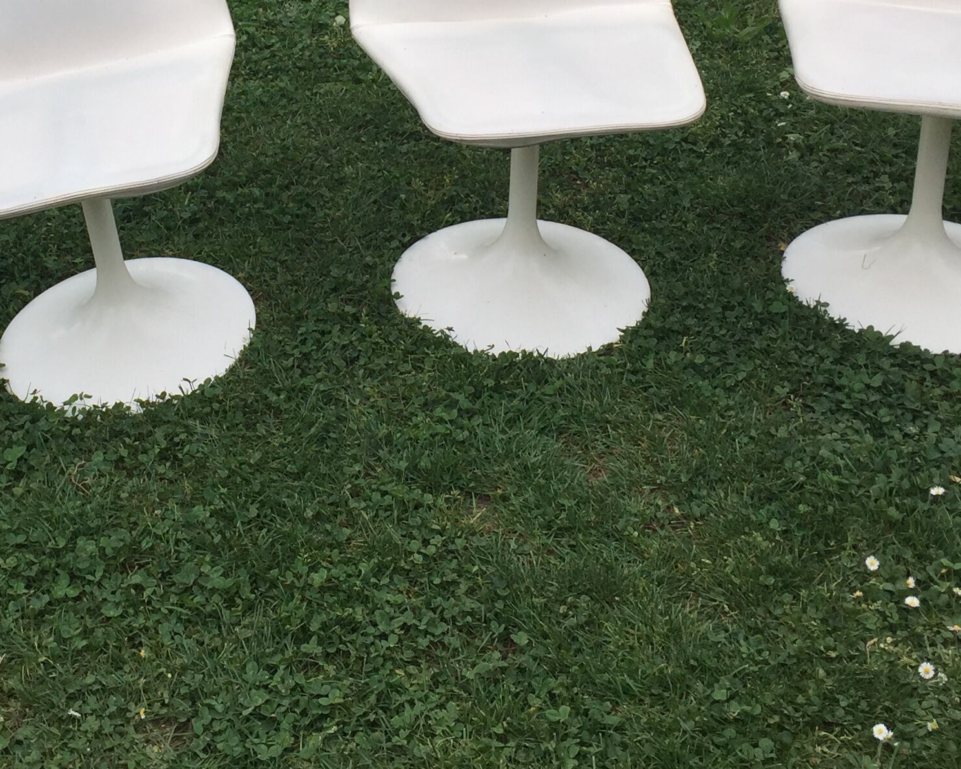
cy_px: 103
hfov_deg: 30.1
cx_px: 280
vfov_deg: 24.0
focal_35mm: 62
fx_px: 1763
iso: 32
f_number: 2.2
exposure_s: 1/332
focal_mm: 4.15
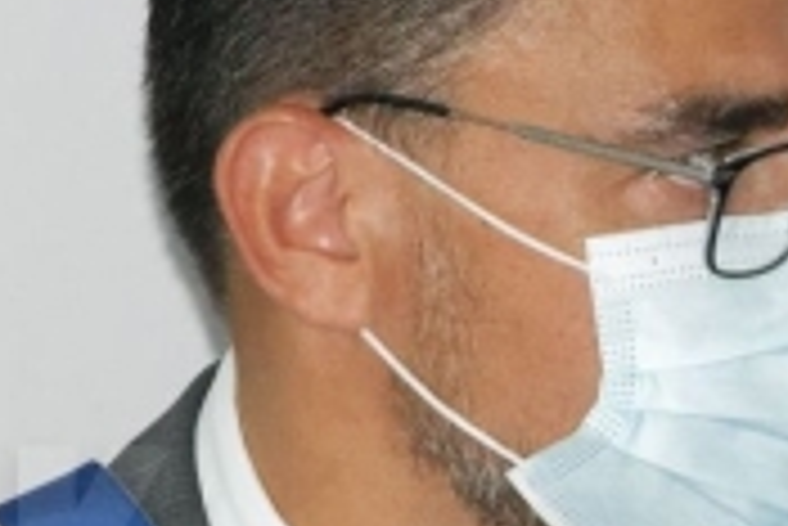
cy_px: 697
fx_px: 30056
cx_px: 1463
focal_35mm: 1372
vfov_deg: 1.0
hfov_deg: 1.5
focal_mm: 200
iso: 5000
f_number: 9
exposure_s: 1/250
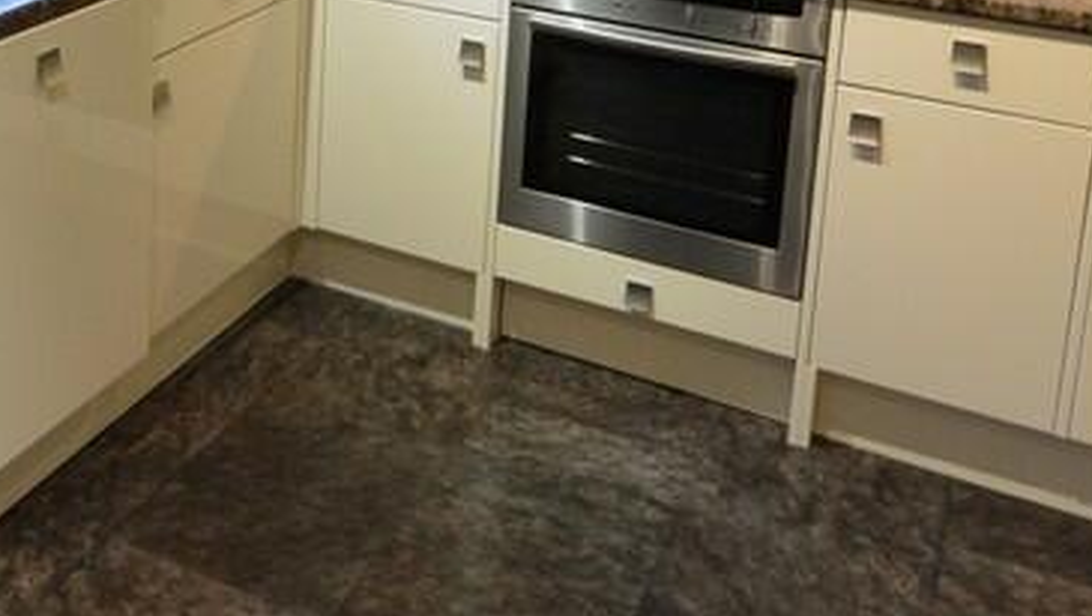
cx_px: 272
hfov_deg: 44.8
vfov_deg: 24.5
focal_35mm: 44
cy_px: -130
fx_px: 1275
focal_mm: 10
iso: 800
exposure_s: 1/60
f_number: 3.5
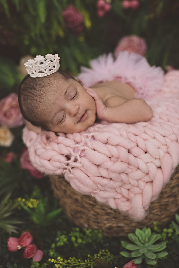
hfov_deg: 37.8
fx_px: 261
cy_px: 134
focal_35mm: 35
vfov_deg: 54.5
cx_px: 90
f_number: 2.5
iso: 400
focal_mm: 35
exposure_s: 1/200
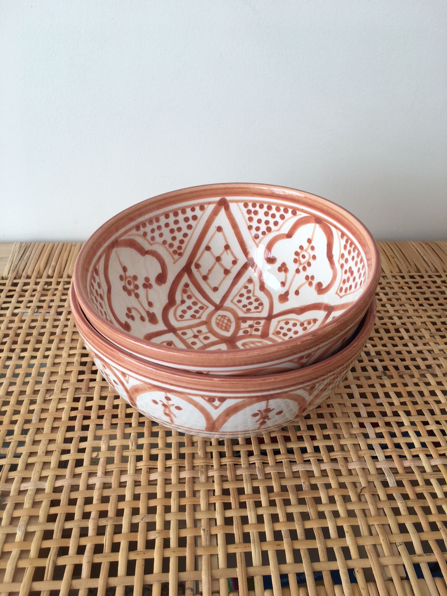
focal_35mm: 29
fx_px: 499
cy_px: 298
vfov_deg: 61.7
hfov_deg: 48.2
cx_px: 224
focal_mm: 4.15
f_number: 2.2
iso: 25
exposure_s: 1/50
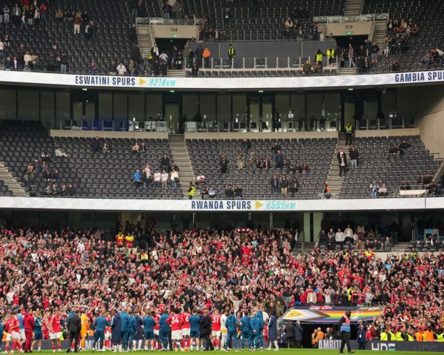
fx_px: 2234
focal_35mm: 170
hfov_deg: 11.3
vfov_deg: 9.1
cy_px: 178
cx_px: 197
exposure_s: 1/2500
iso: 800
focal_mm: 150
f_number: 2
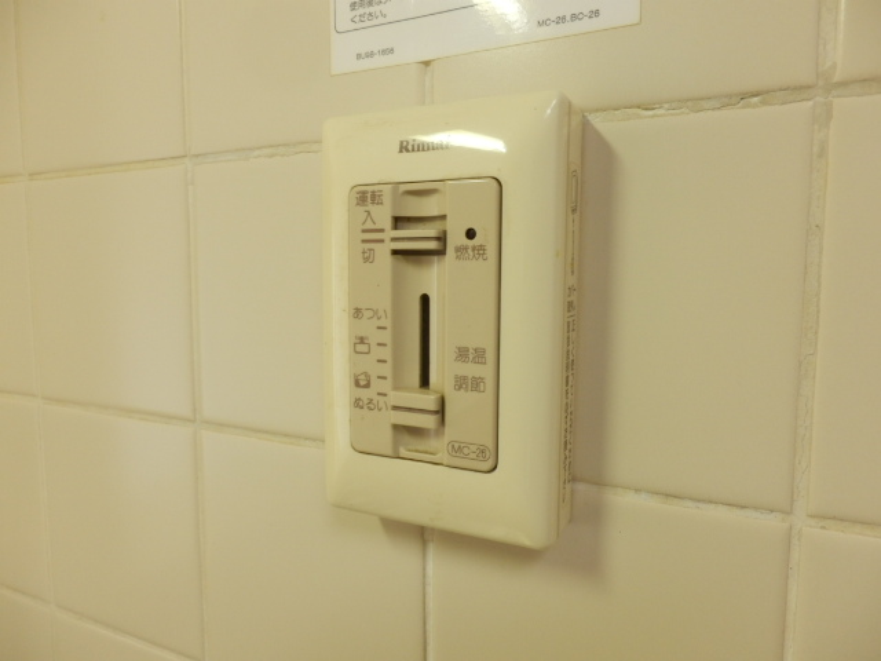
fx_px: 611
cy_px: 330
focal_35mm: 24
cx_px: 440
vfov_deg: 56.8
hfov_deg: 71.6
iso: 200
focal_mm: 4.2
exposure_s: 1/30
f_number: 3
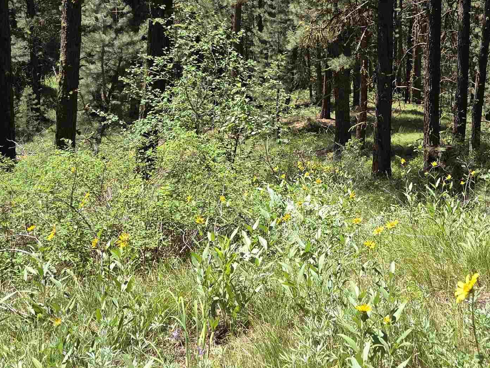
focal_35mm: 51
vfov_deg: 27.9
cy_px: 71
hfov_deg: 36.4
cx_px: 378
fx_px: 722
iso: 80
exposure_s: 1/2198
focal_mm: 5.4
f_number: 1.8
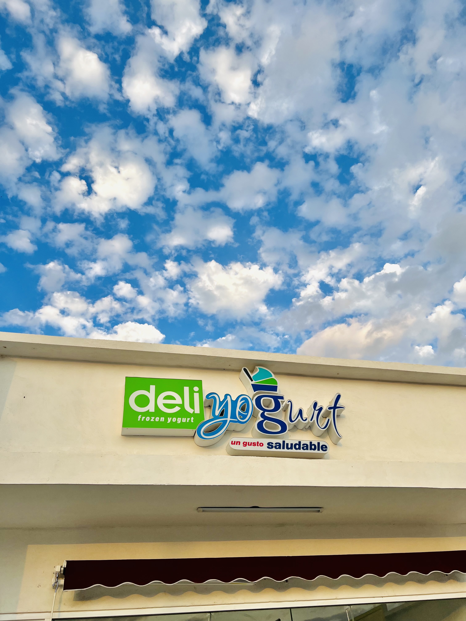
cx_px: 233
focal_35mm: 26
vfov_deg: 67.3
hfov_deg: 53.1
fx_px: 467
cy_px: 310
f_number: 1.5
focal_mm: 5.7
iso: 50
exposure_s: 1/1669
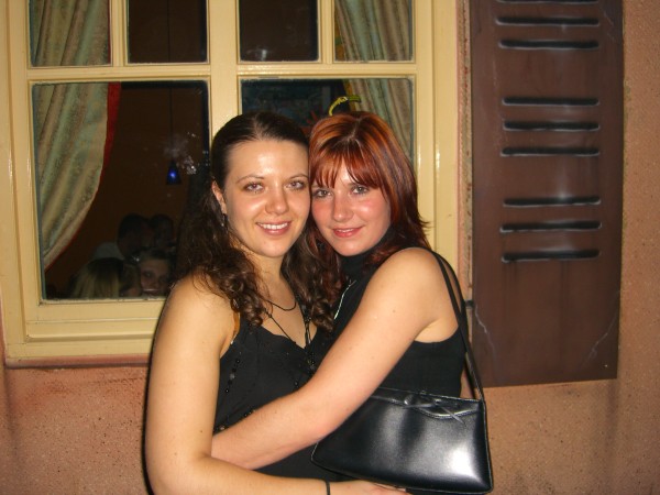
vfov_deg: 37.7
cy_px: 248
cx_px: 330
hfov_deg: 49.0
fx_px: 725
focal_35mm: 38
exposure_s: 1/60
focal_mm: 7.9
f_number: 2.8
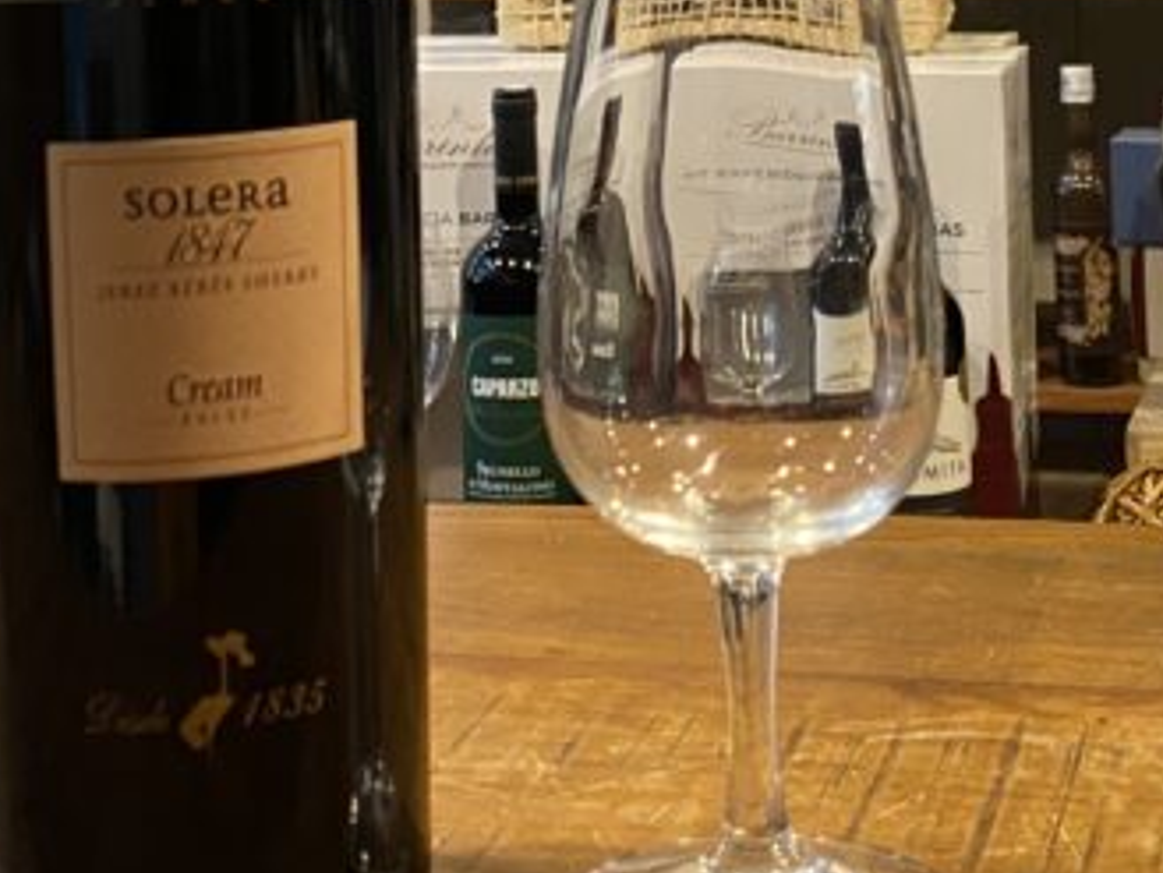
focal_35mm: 81
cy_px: -219
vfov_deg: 17.3
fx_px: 2722
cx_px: 566
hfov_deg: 24.1
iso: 320
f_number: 1.8
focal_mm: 4.25
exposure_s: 1/60
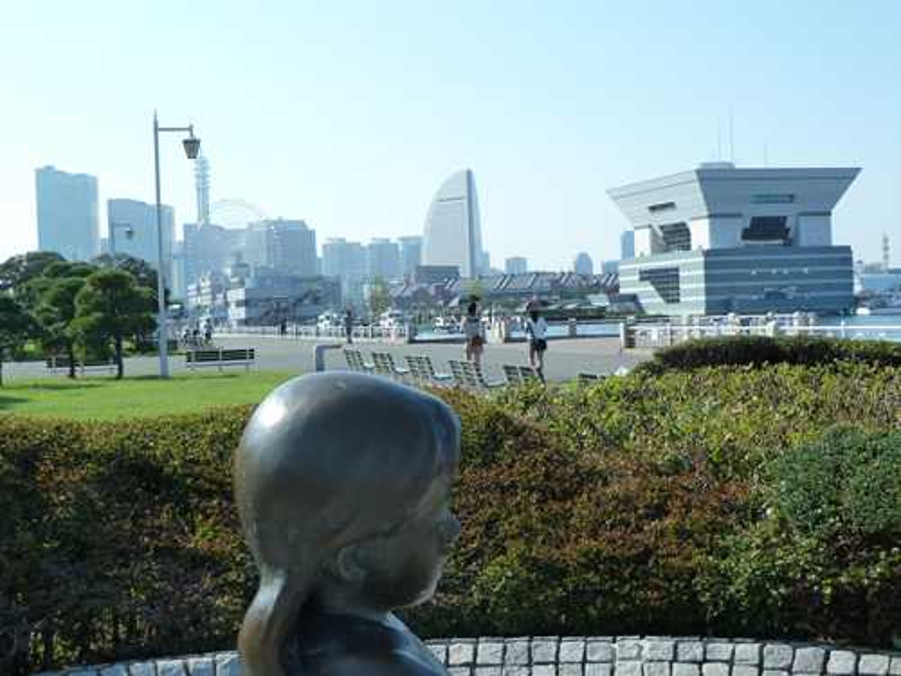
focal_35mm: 55
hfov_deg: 34.9
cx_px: 450
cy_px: 338
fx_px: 1432
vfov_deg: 26.6
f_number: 4.5
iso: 125
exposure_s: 1/400
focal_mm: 9.1
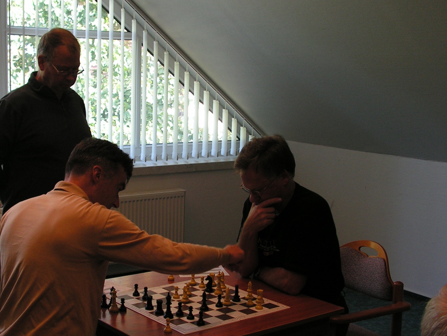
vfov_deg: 26.5
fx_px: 710
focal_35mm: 55
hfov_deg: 34.8
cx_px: 176
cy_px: 185
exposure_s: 1/40
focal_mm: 7.4
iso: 80
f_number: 3.2
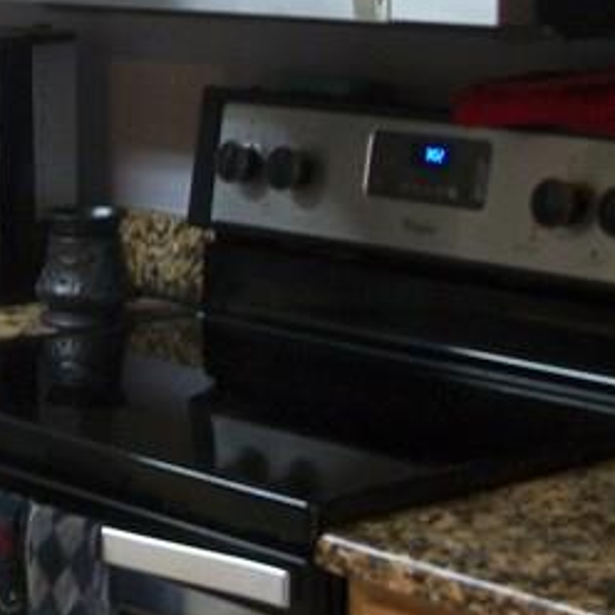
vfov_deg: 14.9
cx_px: -345
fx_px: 2352
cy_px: 184
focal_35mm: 117
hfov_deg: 13.9
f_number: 2.9
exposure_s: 1/13
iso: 160
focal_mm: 5.7
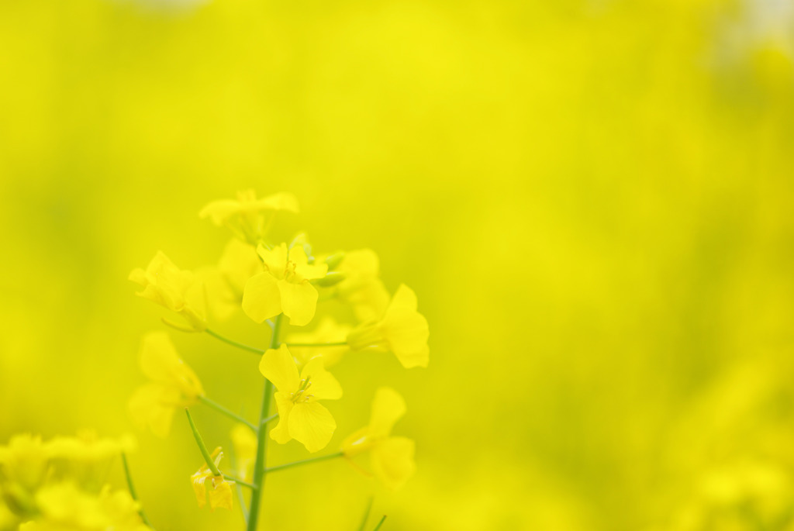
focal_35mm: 150
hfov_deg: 13.7
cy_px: 266
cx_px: 397
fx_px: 3312
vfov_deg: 9.2
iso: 100
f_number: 2.8
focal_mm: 100
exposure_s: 1/500
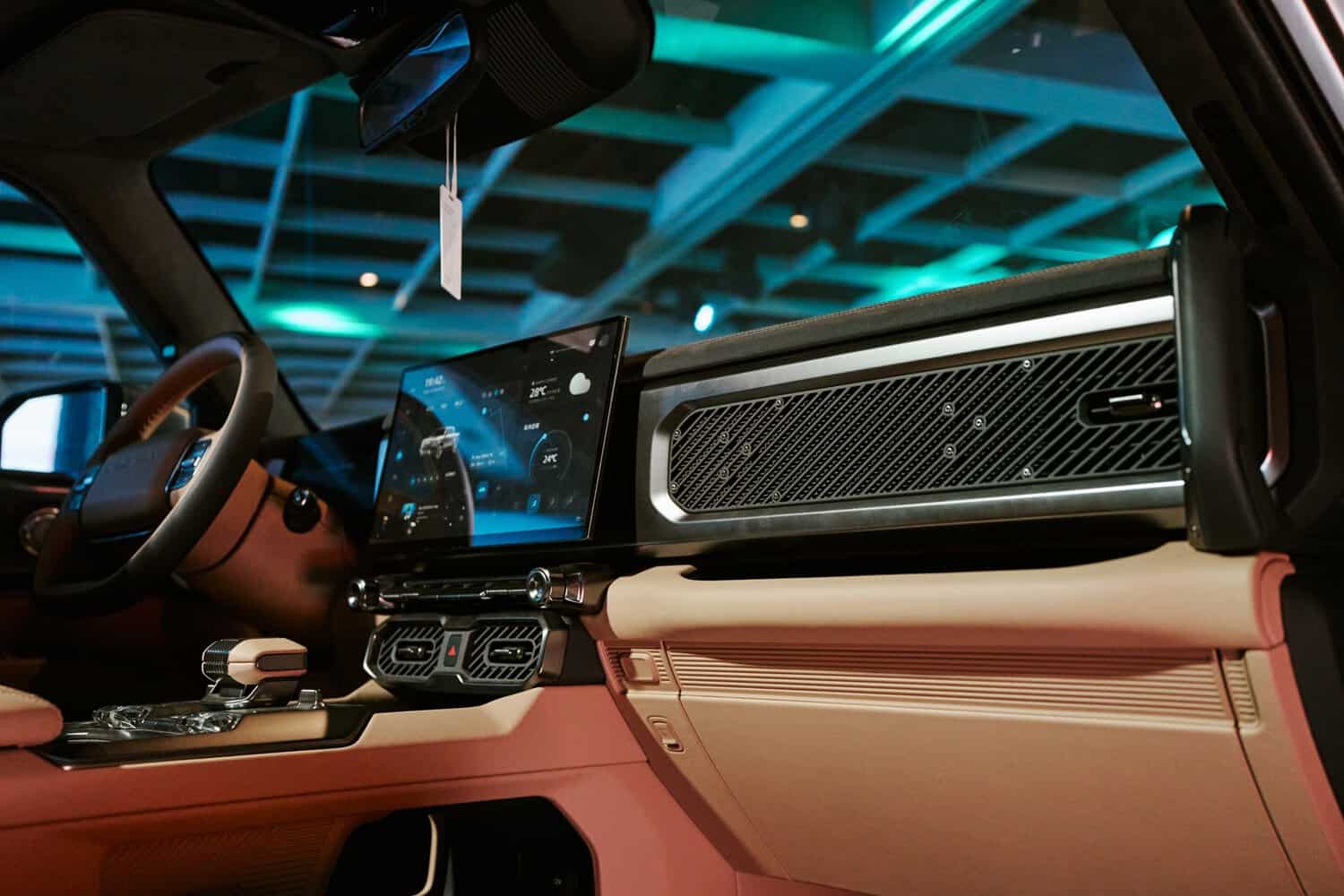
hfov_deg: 54.4
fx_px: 1307
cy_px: 448
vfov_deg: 37.9
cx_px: 672
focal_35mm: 35
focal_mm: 35
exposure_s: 1/50
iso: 4000
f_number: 2.8
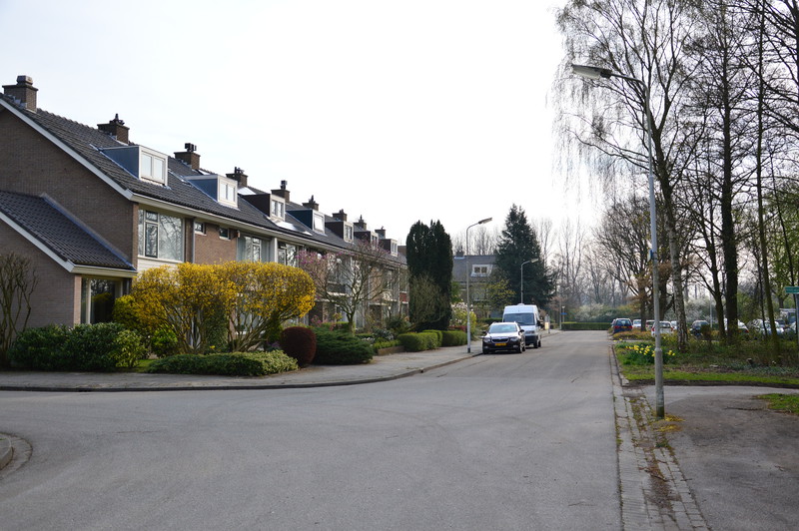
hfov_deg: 53.2
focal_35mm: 36
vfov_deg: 36.8
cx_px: 400
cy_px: 266
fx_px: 798
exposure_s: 1/500
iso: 200
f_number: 5
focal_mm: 24
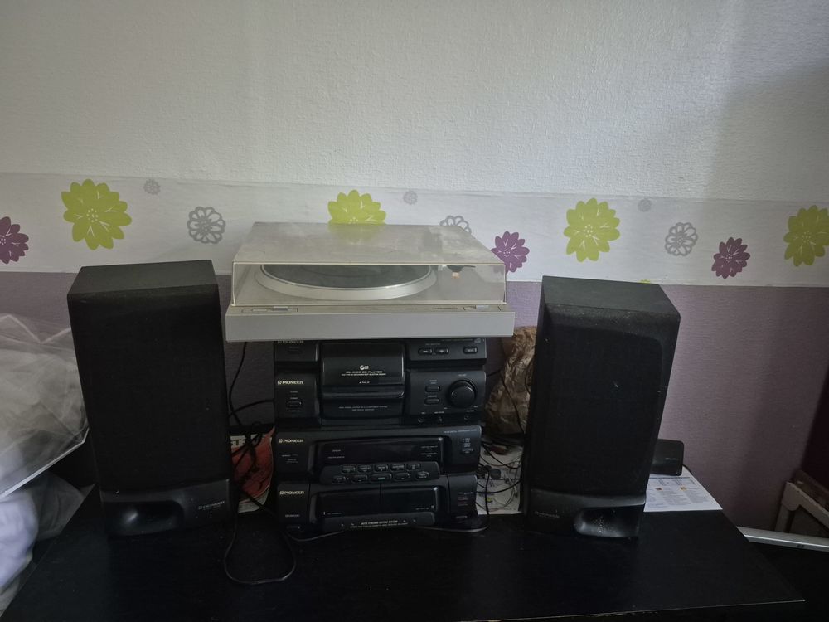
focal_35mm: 23
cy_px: 311
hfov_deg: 73.9
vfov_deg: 58.9
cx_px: 414
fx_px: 551
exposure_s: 1/50
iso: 1250
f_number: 1.8
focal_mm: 5.4
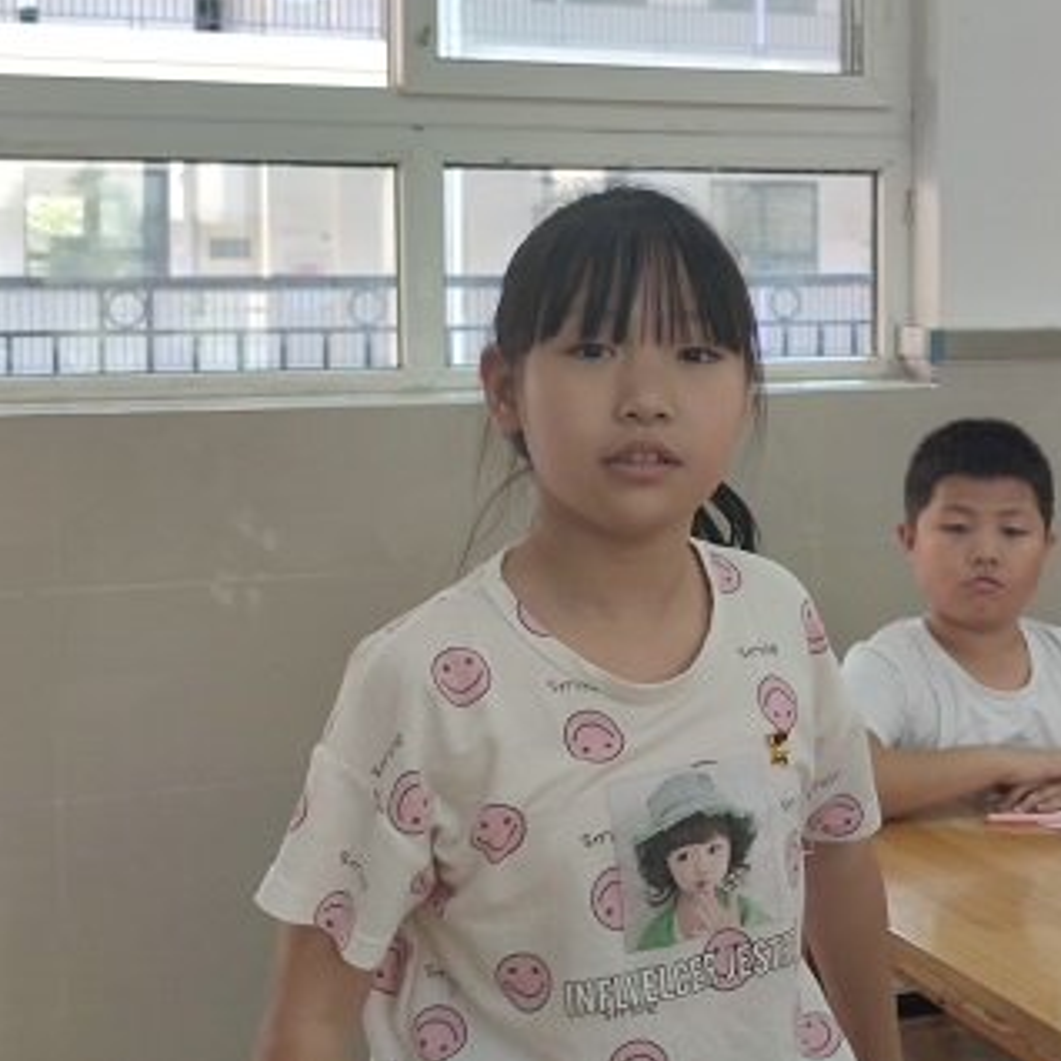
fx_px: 2081
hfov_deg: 28.3
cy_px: 314
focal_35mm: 60
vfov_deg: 28.3
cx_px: 757
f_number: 1.69
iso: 74
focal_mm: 6.72
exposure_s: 1/100
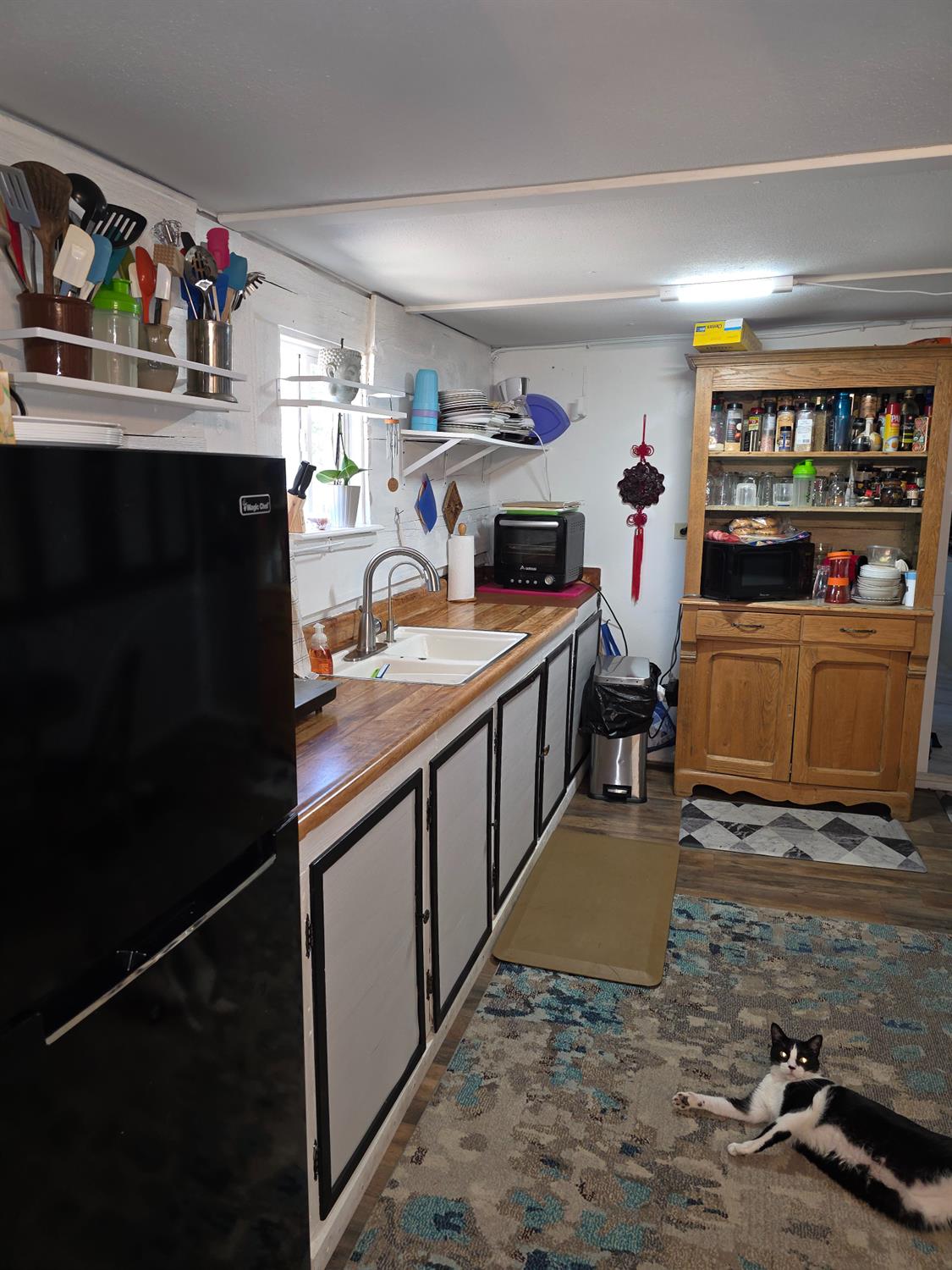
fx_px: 843
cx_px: 476
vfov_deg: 73.9
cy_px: 635
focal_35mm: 23
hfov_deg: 58.9
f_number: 1.7
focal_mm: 6.3
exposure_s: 1/40
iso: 125
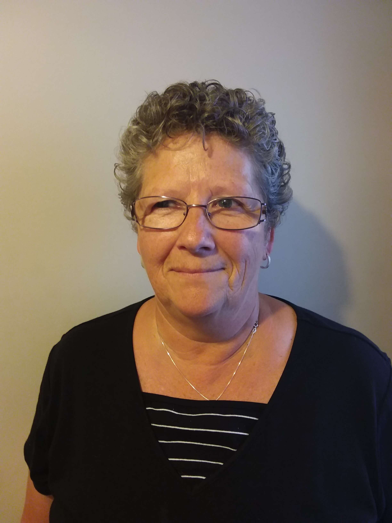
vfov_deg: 65.3
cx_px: 196
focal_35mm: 27
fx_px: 408
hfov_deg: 51.4
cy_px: 262
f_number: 1.9
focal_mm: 2.91
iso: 100
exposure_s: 1/15
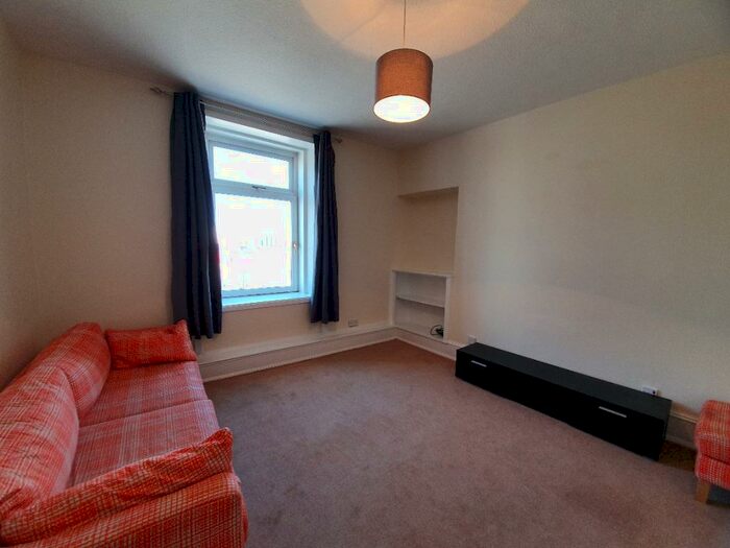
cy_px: 274
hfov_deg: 106.2
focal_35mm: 13
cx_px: 365
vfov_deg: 89.9
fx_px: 274
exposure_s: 1/50
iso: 50
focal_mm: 1.8
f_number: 2.2
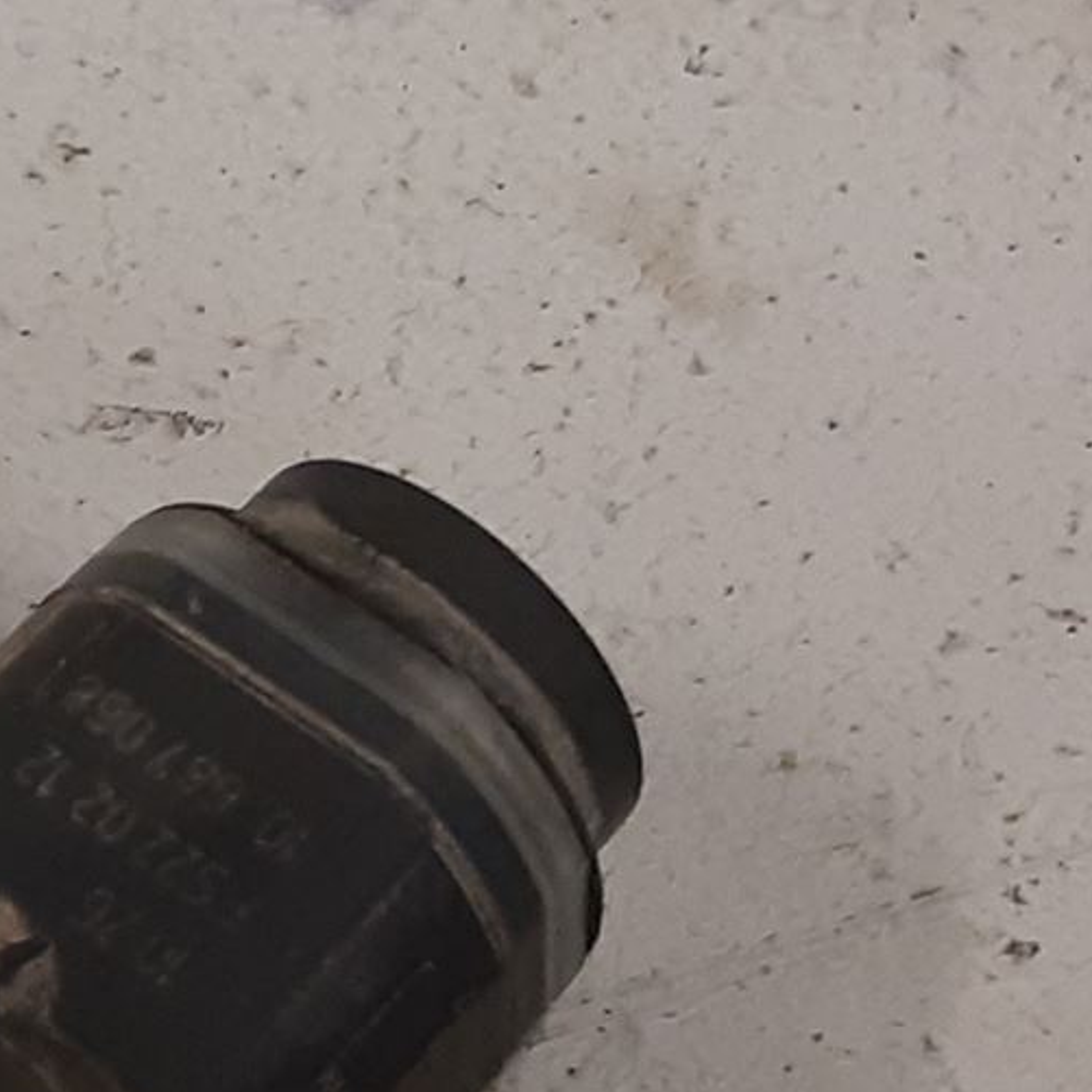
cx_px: 118
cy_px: 486
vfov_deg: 18.5
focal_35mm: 94
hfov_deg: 18.2
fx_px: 3355
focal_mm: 3.93
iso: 160
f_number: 1.7
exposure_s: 1/50
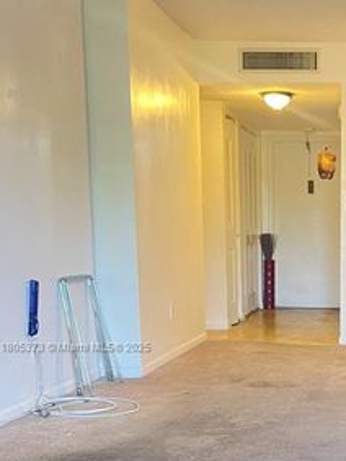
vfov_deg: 32.1
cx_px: 392
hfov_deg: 23.1
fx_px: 787
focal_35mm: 59
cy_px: 348
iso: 500
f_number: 1.6
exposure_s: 1/40
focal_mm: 5.1
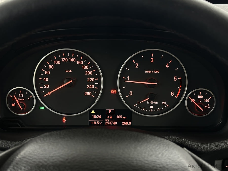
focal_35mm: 48
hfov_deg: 39.7
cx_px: 114
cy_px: 86
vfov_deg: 30.3
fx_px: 316
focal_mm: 6.86
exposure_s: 1/33
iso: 320
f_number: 1.78
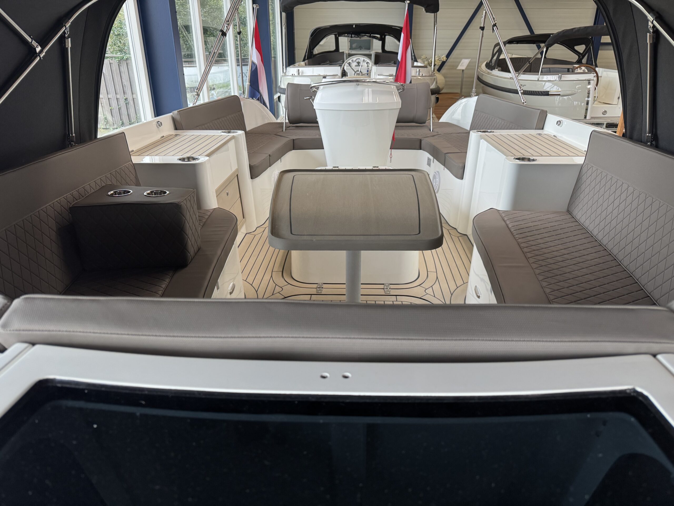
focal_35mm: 24
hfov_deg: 71.6
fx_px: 467
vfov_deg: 56.8
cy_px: 253
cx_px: 337
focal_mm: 6.76
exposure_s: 1/100
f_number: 1.78
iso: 200
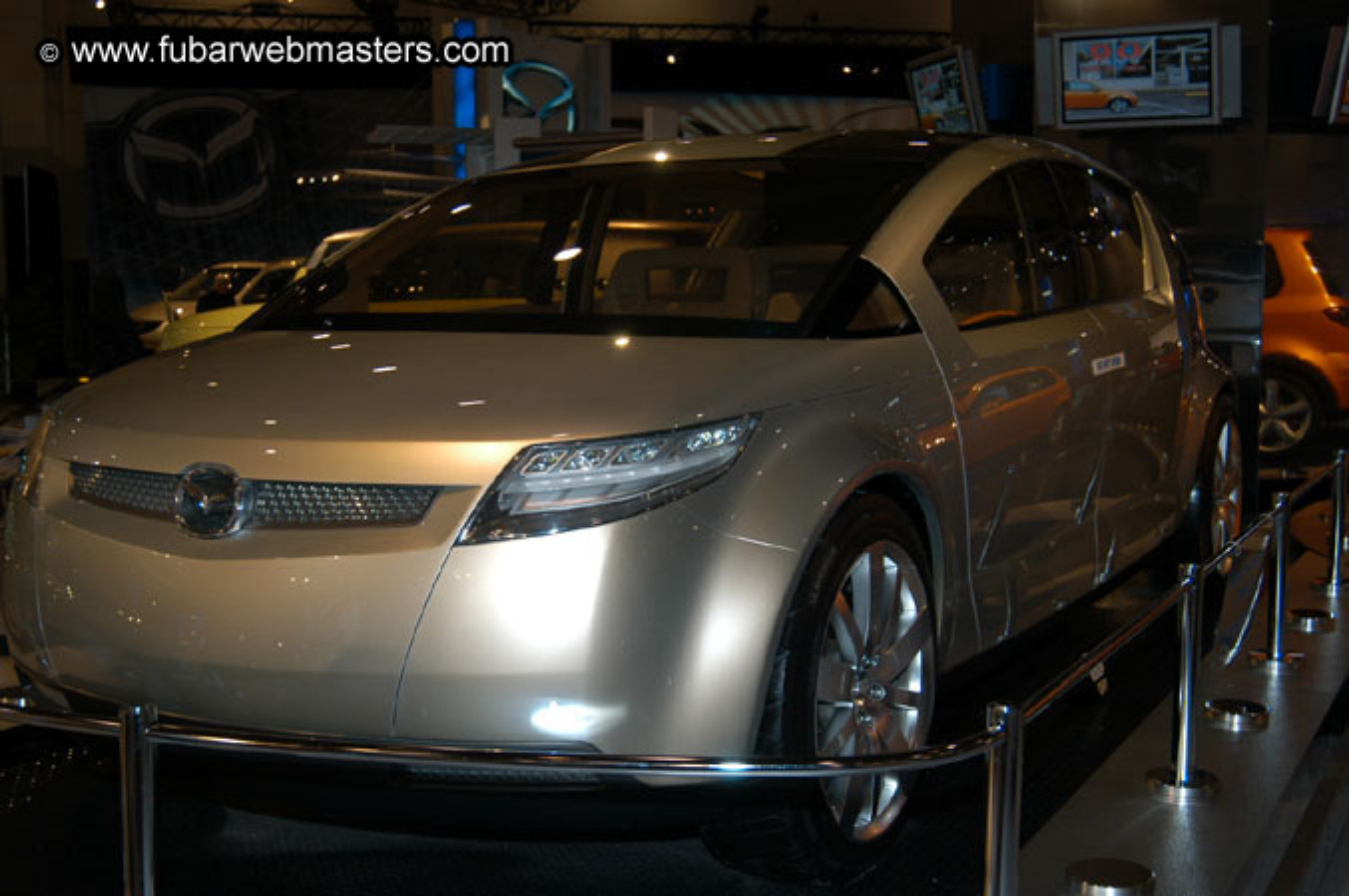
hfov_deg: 43.6
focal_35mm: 45
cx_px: 674
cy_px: 448
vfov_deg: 29.8
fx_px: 1685
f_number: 5
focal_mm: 30
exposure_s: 1/60
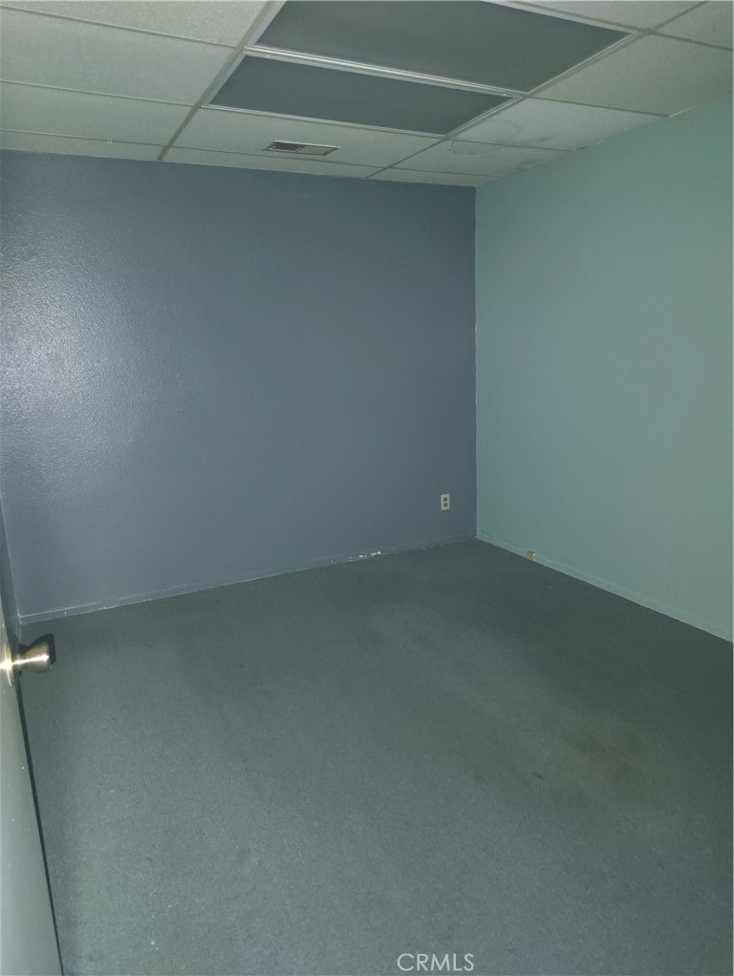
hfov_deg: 56.9
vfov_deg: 71.5
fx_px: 677
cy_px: 488
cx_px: 367
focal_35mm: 24
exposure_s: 1/20
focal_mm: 5.56
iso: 9664
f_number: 1.8
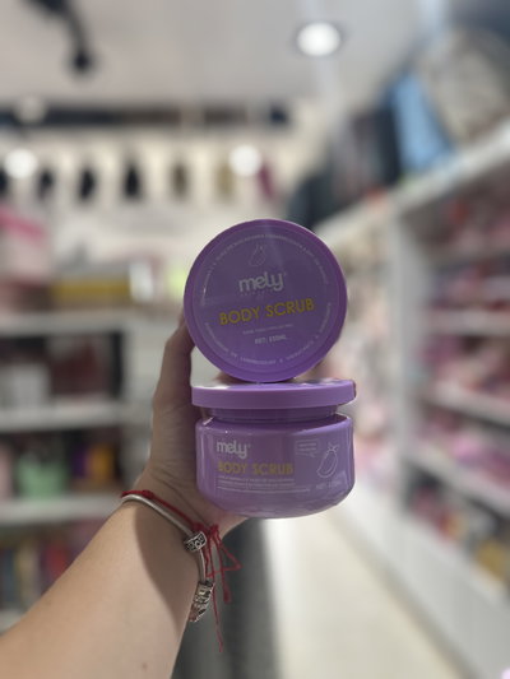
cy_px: 340
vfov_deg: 71.6
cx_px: 255
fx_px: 471
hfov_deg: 56.8
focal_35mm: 24
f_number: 1.78
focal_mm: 6.86
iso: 100
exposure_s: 1/100
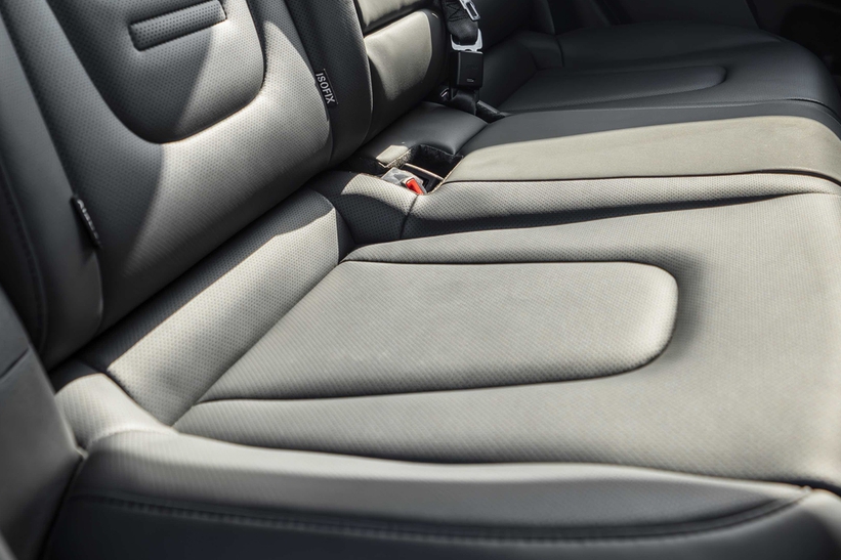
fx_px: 911
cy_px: -10
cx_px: 490
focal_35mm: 39
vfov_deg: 31.4
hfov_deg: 49.4
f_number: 3.5
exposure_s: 1/1600
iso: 250
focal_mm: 16
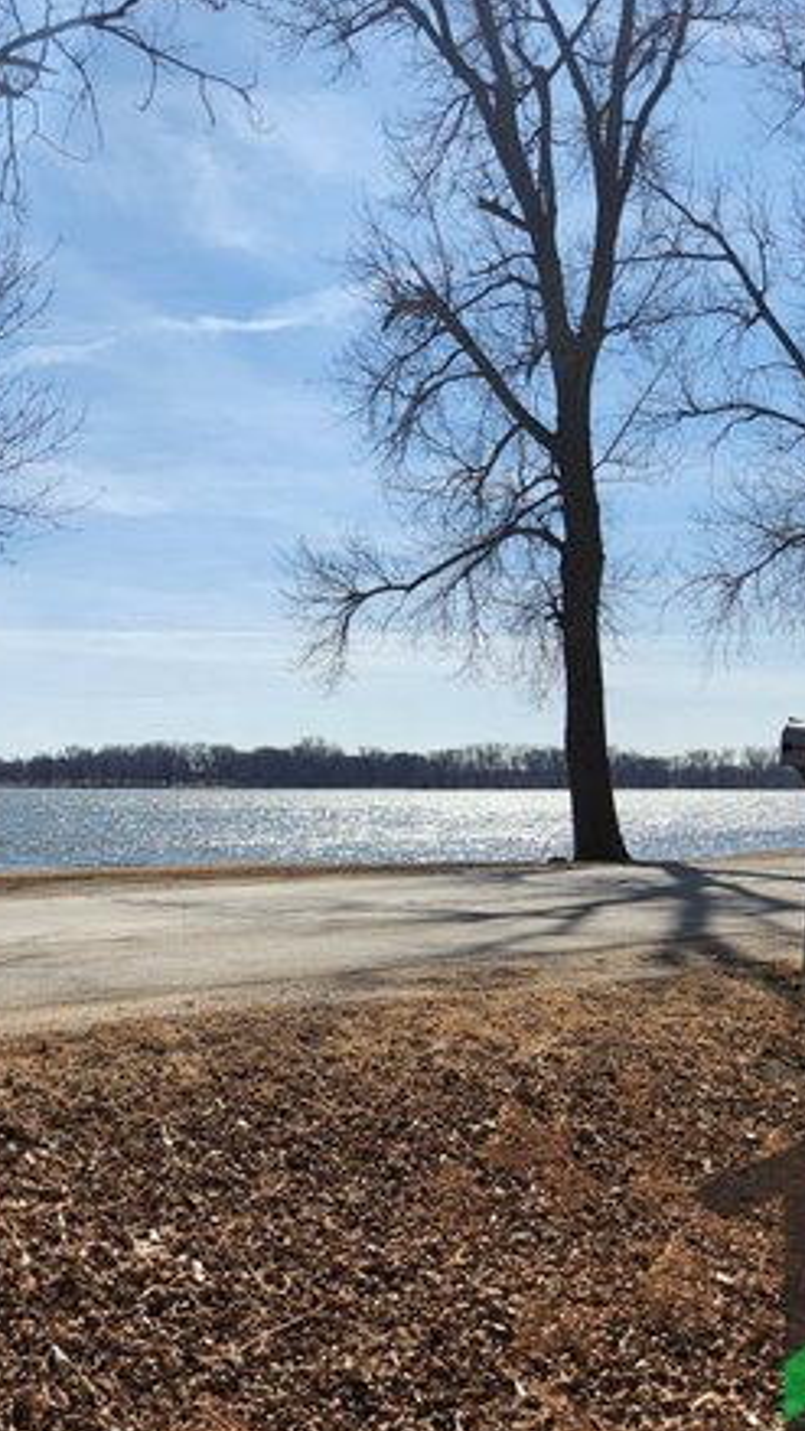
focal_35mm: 36
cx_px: 253
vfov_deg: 55.3
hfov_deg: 32.5
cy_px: 732
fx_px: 1366
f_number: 1.8
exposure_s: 1/2929
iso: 20
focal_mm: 5.4
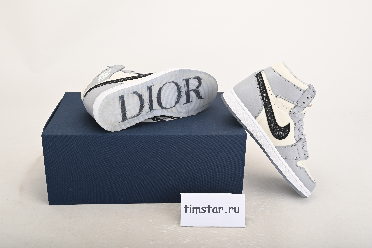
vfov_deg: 31.9
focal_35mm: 42
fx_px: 434
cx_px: 186
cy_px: 124
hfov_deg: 46.4
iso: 100
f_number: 11
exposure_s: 1/200
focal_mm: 42
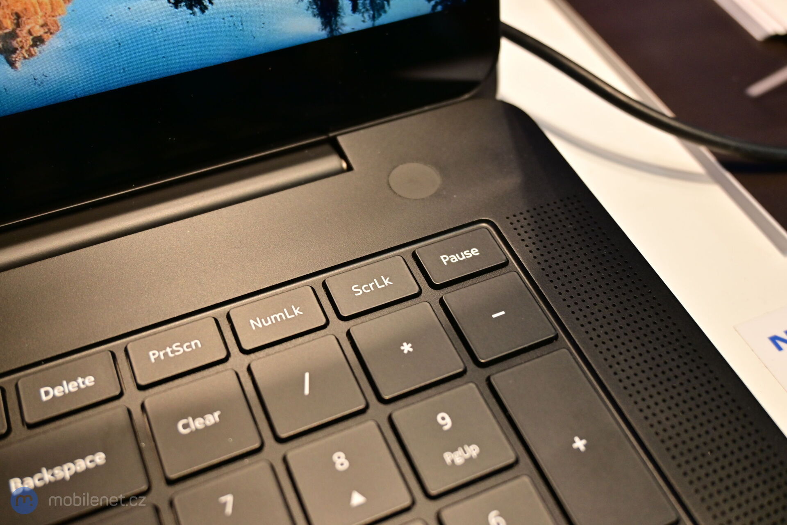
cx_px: 394
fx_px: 803
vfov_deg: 36.2
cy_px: 262
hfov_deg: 52.2
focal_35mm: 37
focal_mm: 24.5
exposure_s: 1/40
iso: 360
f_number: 4.5
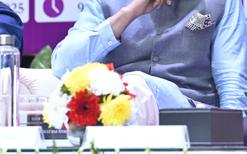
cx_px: 228
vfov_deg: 4.4
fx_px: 2020
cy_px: 12
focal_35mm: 300
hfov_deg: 7.0
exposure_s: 1/160
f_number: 4.5
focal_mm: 115
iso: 1600
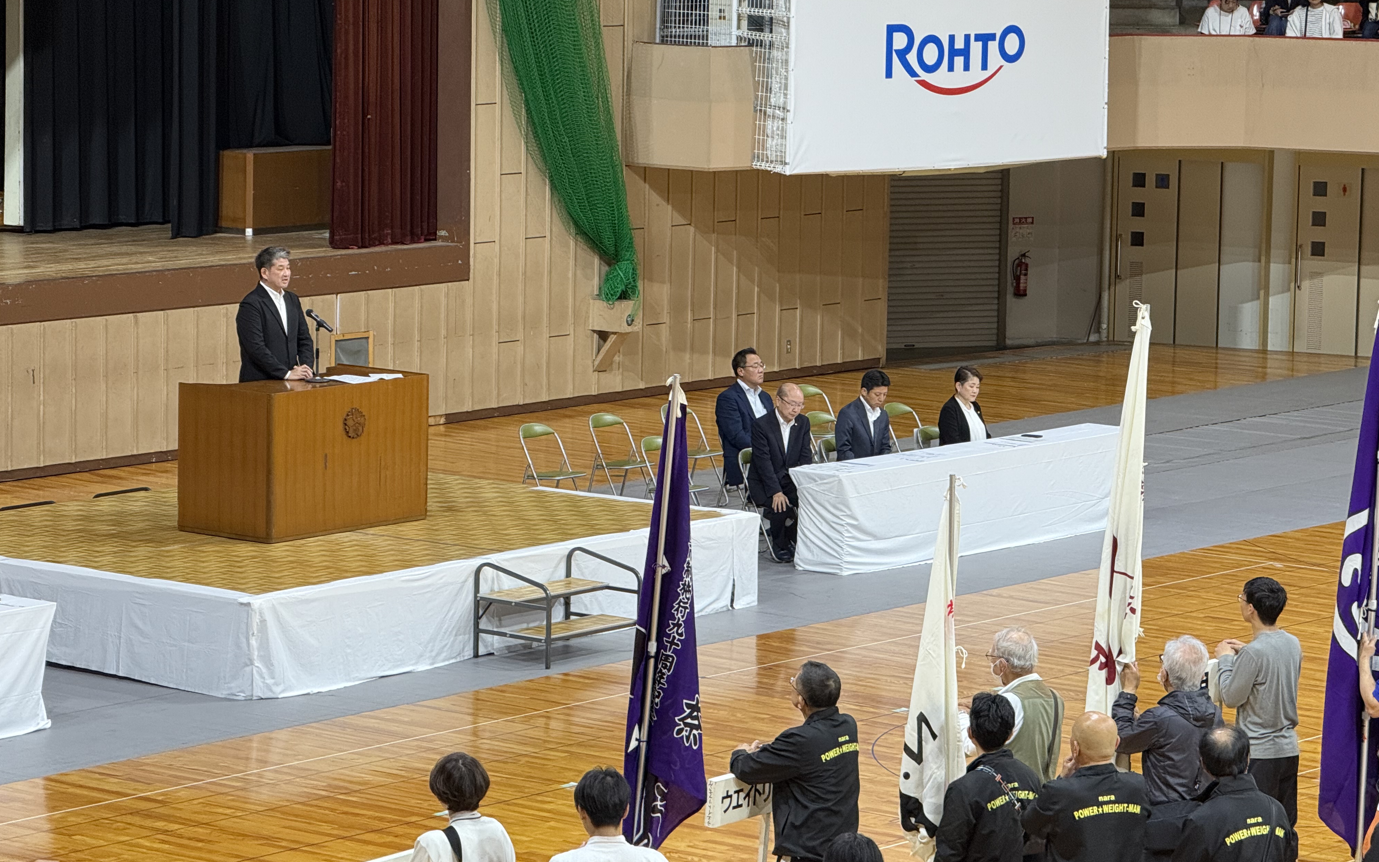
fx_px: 4810
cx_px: 690
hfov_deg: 16.3
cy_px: 368
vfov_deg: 10.2
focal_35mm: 128
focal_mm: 15.66
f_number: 2.8
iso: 200
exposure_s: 1/120
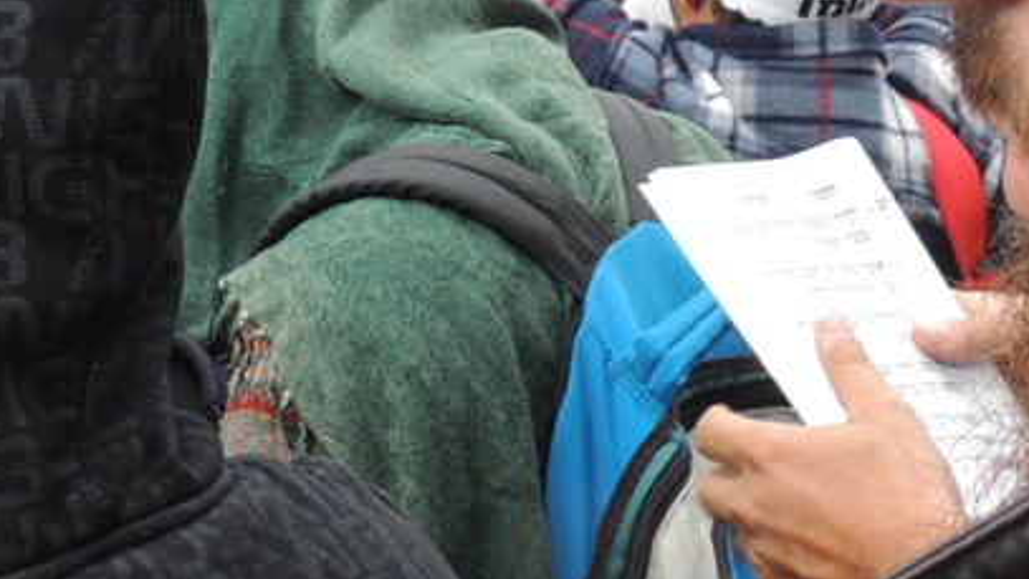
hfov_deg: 23.6
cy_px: 152
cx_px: 379
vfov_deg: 13.4
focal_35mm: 90
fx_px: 2456
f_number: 3
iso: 100
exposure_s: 1/160
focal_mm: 4.3
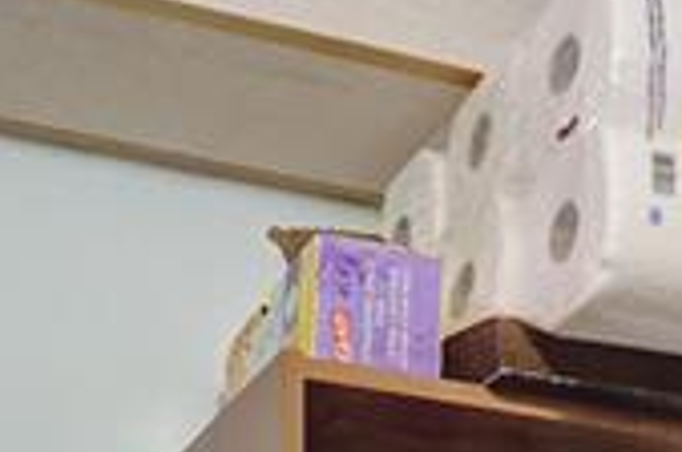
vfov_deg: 12.5
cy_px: 1086
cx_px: 117
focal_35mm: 85
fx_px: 1607
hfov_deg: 23.5
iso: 2500
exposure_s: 1/250
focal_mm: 14
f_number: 2.8
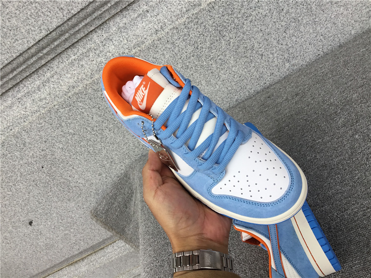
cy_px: 139
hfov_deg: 58.4
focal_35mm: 31
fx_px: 332
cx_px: 186
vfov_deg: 45.4
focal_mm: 3.3
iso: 25
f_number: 2.4
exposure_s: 1/100
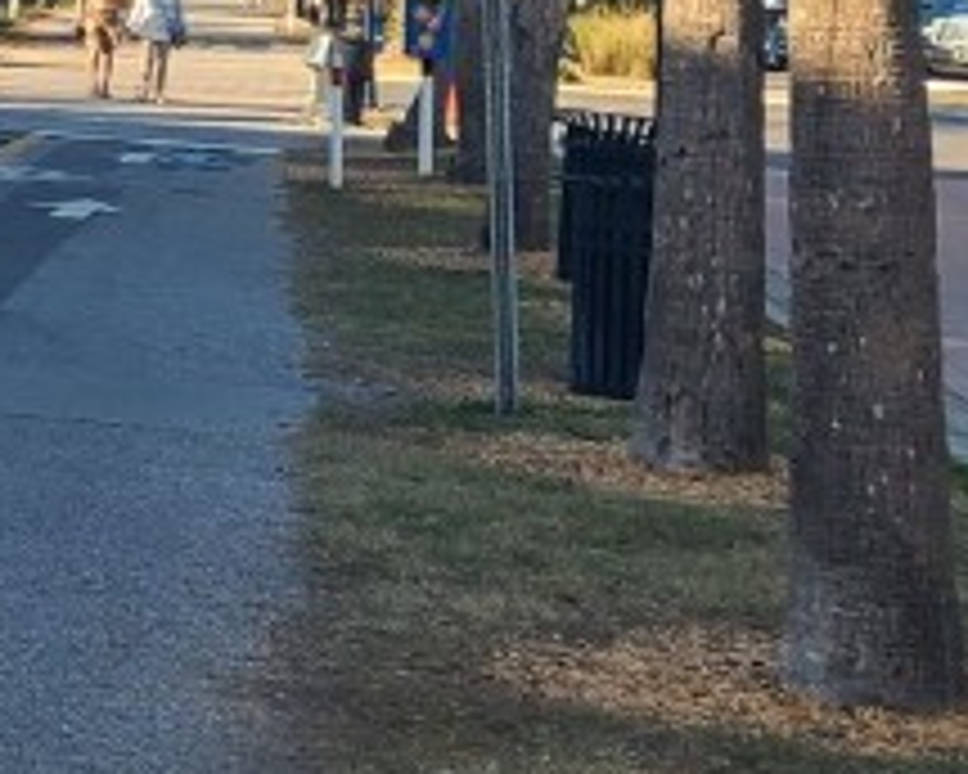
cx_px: -815
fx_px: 3467
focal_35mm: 121
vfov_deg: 12.1
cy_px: -410
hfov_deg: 14.0
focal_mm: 5.4
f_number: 1.8
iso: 40
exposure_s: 1/864
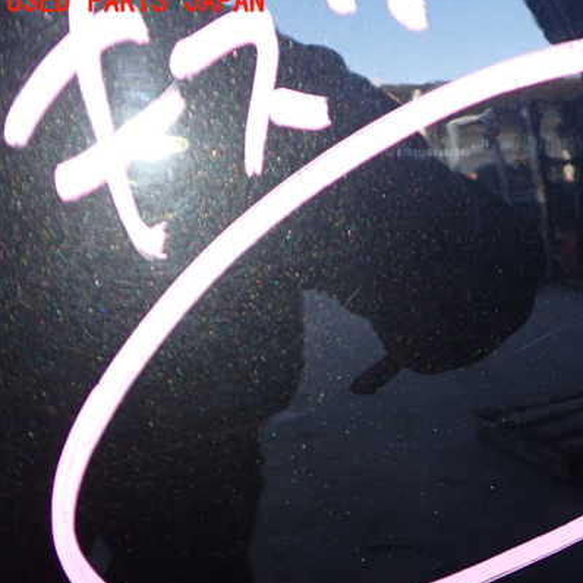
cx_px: 438
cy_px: 313
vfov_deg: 41.8
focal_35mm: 40
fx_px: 762
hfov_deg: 40.7
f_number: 6.3
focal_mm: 5.4
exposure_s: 1/30
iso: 320
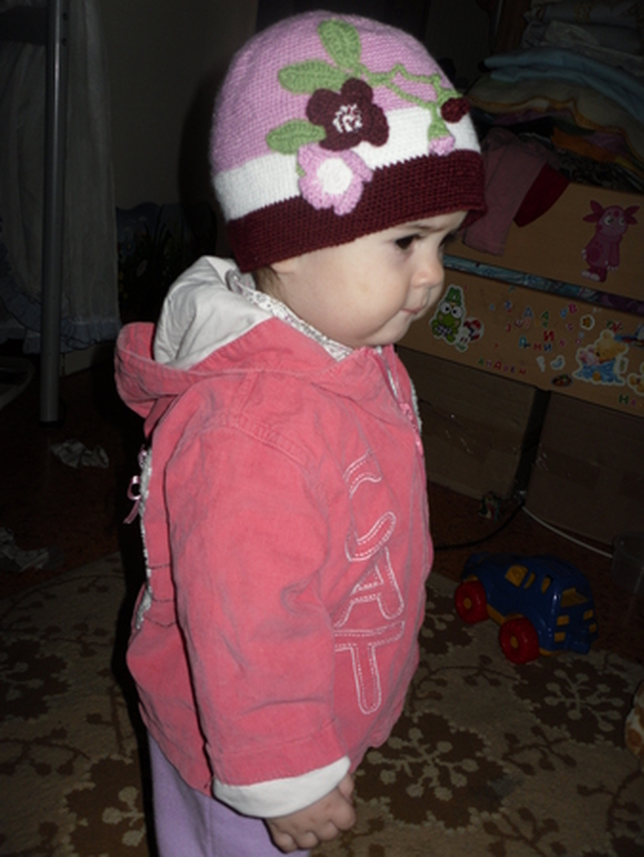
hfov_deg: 32.2
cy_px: 428
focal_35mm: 45
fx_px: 1115
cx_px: 322
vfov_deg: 42.1
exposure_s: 1/45
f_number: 3.5
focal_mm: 6.3
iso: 80
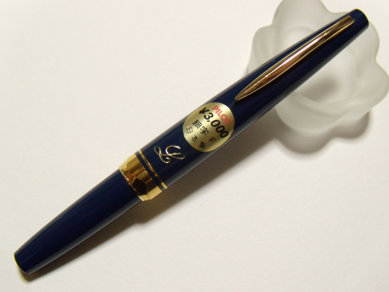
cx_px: 194
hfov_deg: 51.4
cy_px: 146
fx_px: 405
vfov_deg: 39.7
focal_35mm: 36
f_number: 3.6
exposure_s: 1/20
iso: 400
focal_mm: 6.4
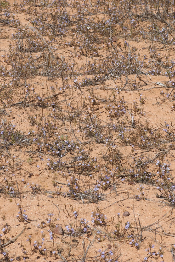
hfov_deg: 10.2
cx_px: 88
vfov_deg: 15.2
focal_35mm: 135
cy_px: 131
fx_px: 982
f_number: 16
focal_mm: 90
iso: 160
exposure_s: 1/125
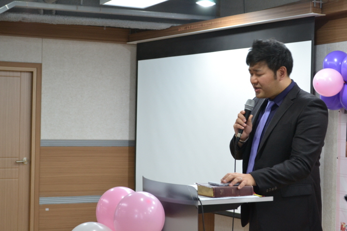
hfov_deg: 29.2
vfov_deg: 19.7
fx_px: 665
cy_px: 116
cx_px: 174
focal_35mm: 69
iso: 800
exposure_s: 1/15
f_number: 5.3
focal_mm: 46
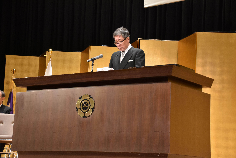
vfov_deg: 17.5
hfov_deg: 26.0
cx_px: 118
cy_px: 79
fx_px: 511
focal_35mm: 78
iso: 1250
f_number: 4.8
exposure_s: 1/60
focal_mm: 52
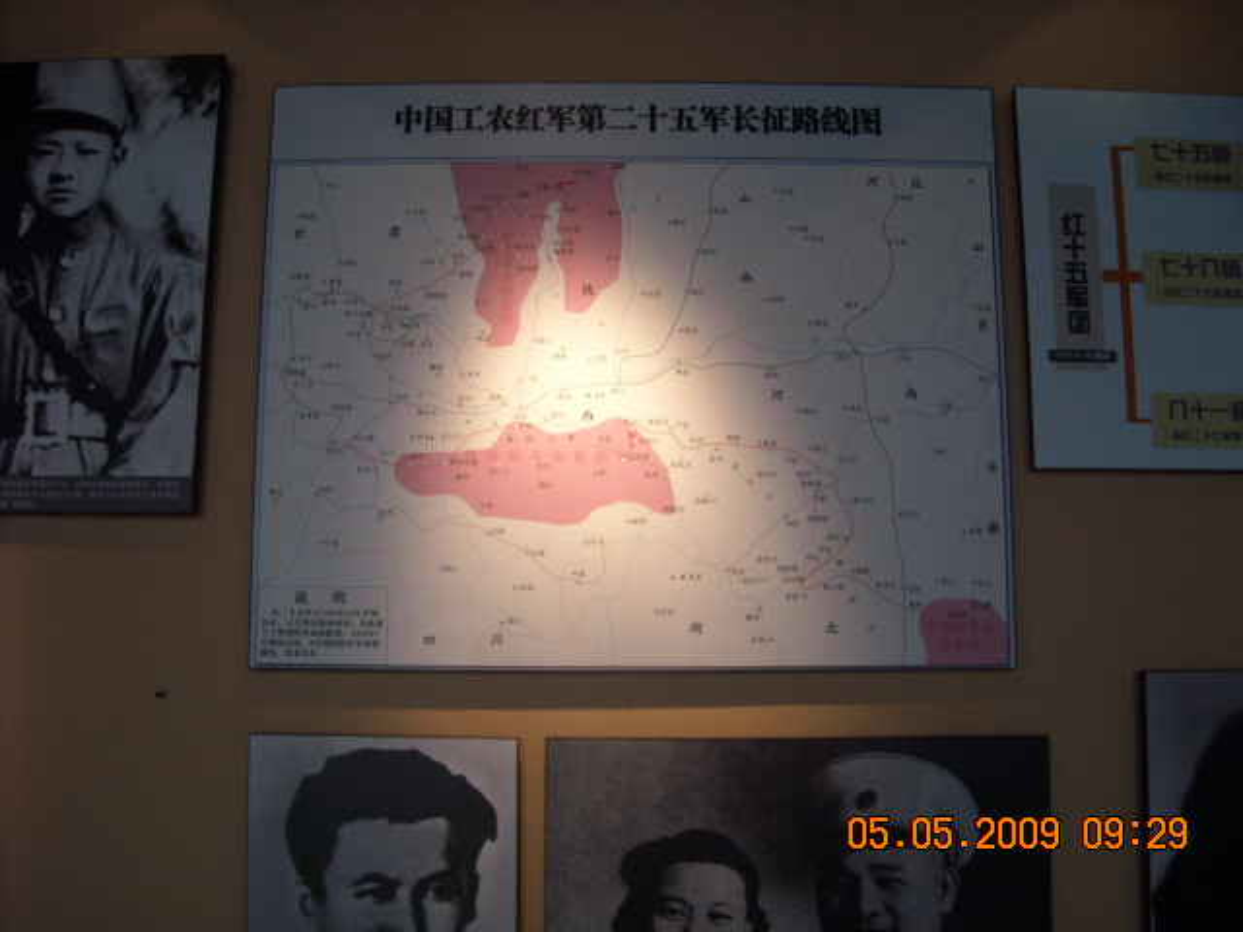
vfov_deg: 40.7
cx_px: 622
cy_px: 466
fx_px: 1257
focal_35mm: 35
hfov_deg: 52.6
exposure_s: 1/60
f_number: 2.8
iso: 141
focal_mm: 5.7
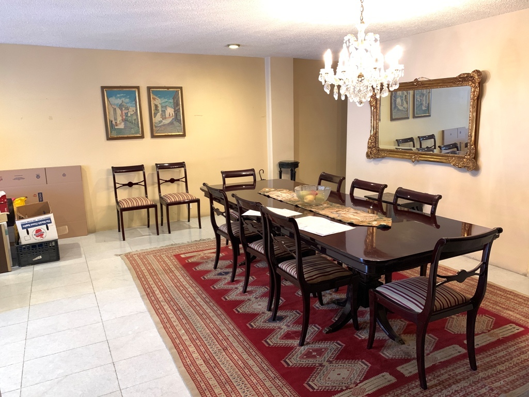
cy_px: 198
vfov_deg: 53.1
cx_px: 264
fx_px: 397
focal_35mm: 26
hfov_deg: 67.3
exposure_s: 1/20
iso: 640
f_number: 1.8
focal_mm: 4.25
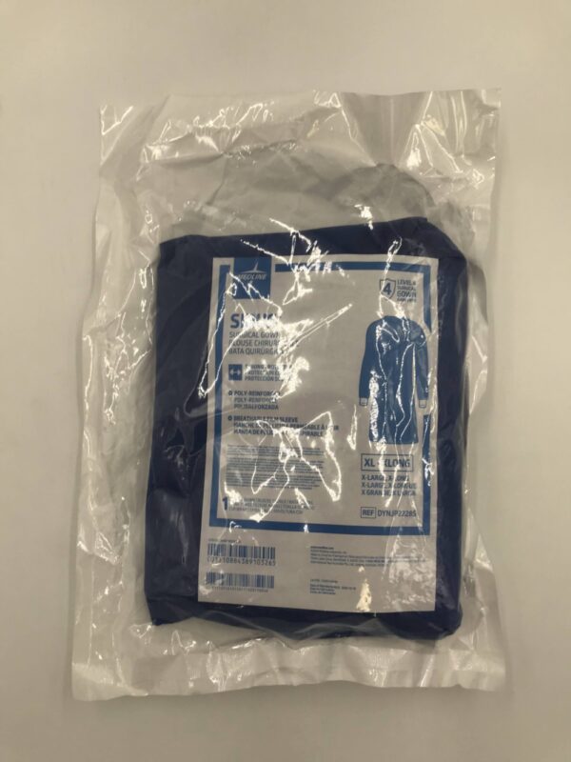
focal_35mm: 28
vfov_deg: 63.4
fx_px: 616
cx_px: 286
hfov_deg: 49.7
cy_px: 381
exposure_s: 1/195
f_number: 1.8
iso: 20
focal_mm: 3.99
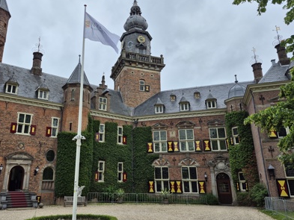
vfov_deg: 49.8
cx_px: 120
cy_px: 111
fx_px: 238
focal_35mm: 28
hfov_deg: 63.0
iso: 25
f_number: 1.8
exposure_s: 1/948
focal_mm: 5.4
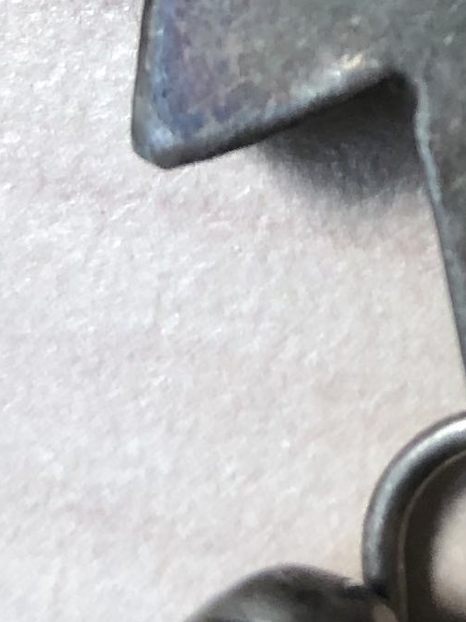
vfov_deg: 11.2
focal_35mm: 167
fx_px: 2998
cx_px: 995
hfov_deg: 8.4
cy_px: -397
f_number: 1.8
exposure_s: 1/40
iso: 25
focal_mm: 3.99
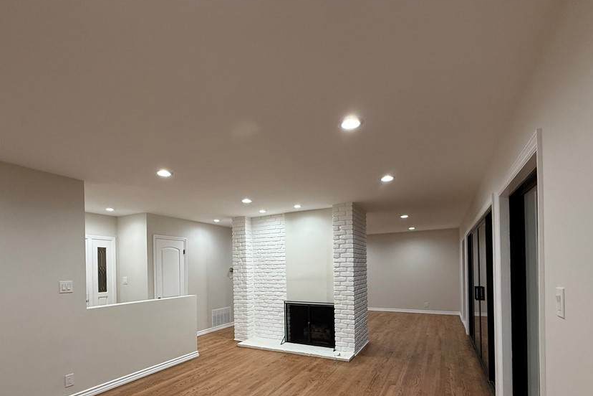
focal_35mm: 18
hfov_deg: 89.9
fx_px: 296
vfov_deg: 65.2
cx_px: 281
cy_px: 270
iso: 250
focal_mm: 2.22
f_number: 2.2
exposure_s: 1/120
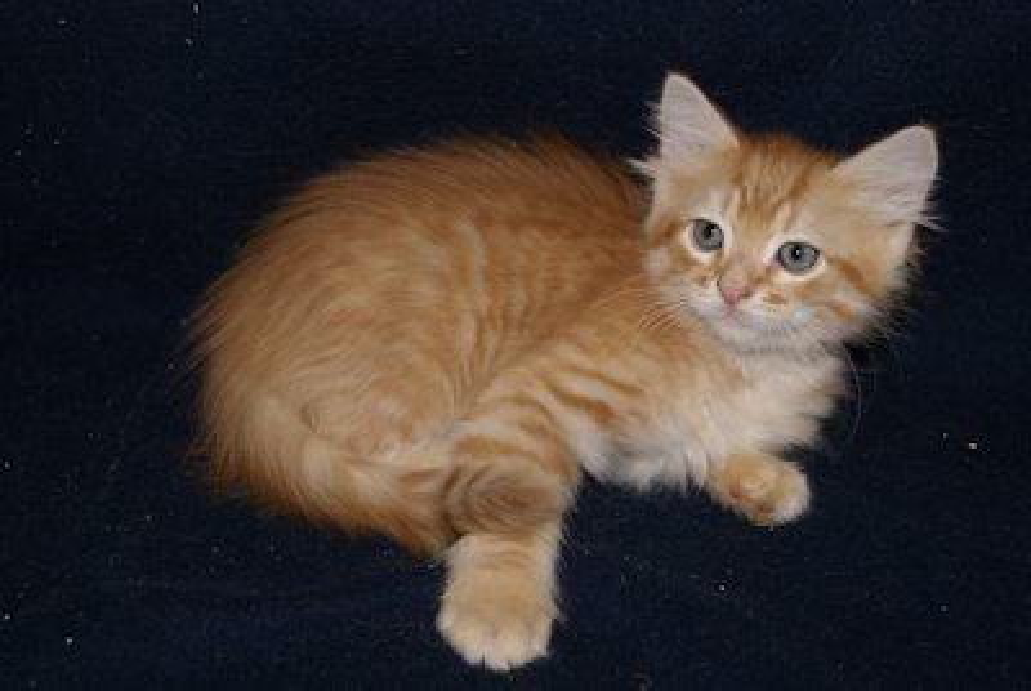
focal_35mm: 52
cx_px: 516
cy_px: 346
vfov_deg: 25.8
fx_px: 1506
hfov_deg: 37.8
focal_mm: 35
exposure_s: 1/60
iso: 400
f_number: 5.6
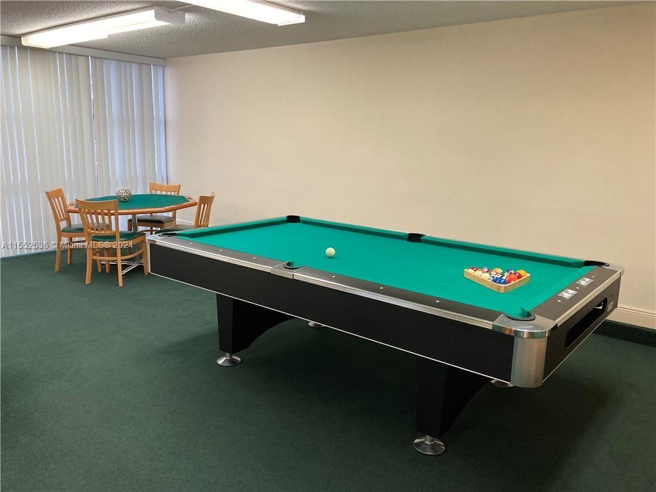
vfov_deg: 49.7
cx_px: 328
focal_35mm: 28
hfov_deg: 63.4
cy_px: 246
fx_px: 531
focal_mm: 3.99
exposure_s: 1/60
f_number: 1.8
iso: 125
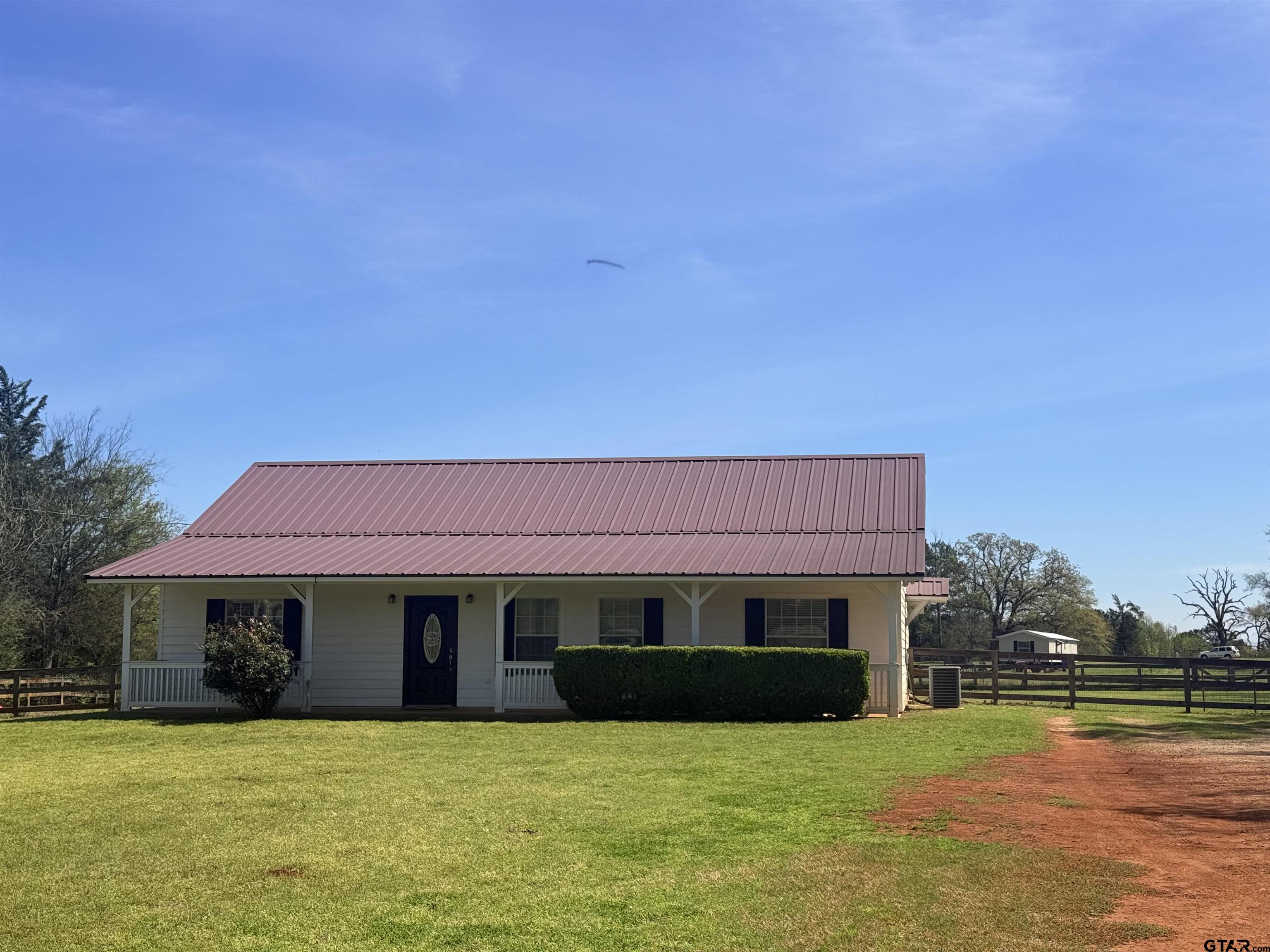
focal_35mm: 48
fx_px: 1761
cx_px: 635
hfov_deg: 39.7
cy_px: 476
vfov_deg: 30.3
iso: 64
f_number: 1.78
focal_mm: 6.76
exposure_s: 1/6024
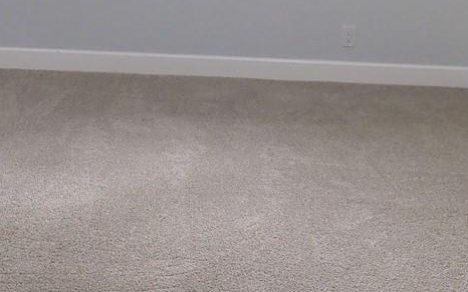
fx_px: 650
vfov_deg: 24.6
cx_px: 176
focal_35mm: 51
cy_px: 30
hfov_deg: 39.3
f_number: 3.2
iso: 800
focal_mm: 7
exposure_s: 1/160
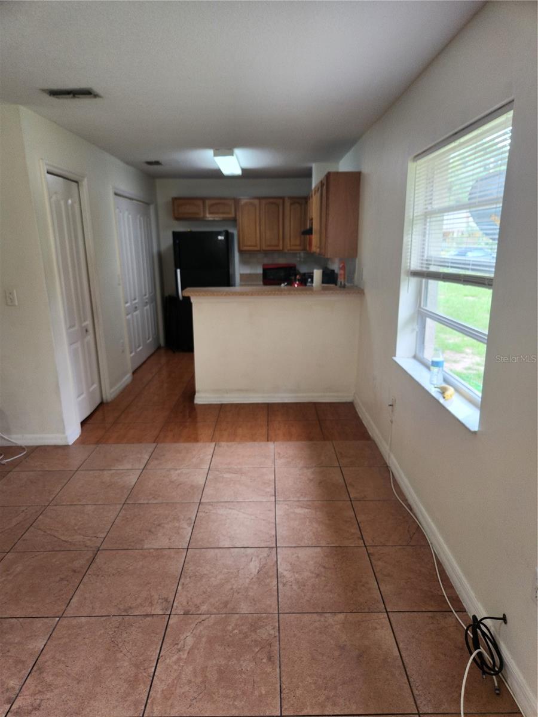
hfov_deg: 58.9
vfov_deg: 73.9
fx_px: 477
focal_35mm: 23
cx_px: 269
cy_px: 358
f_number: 1.8
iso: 125
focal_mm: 5.4
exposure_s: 1/120
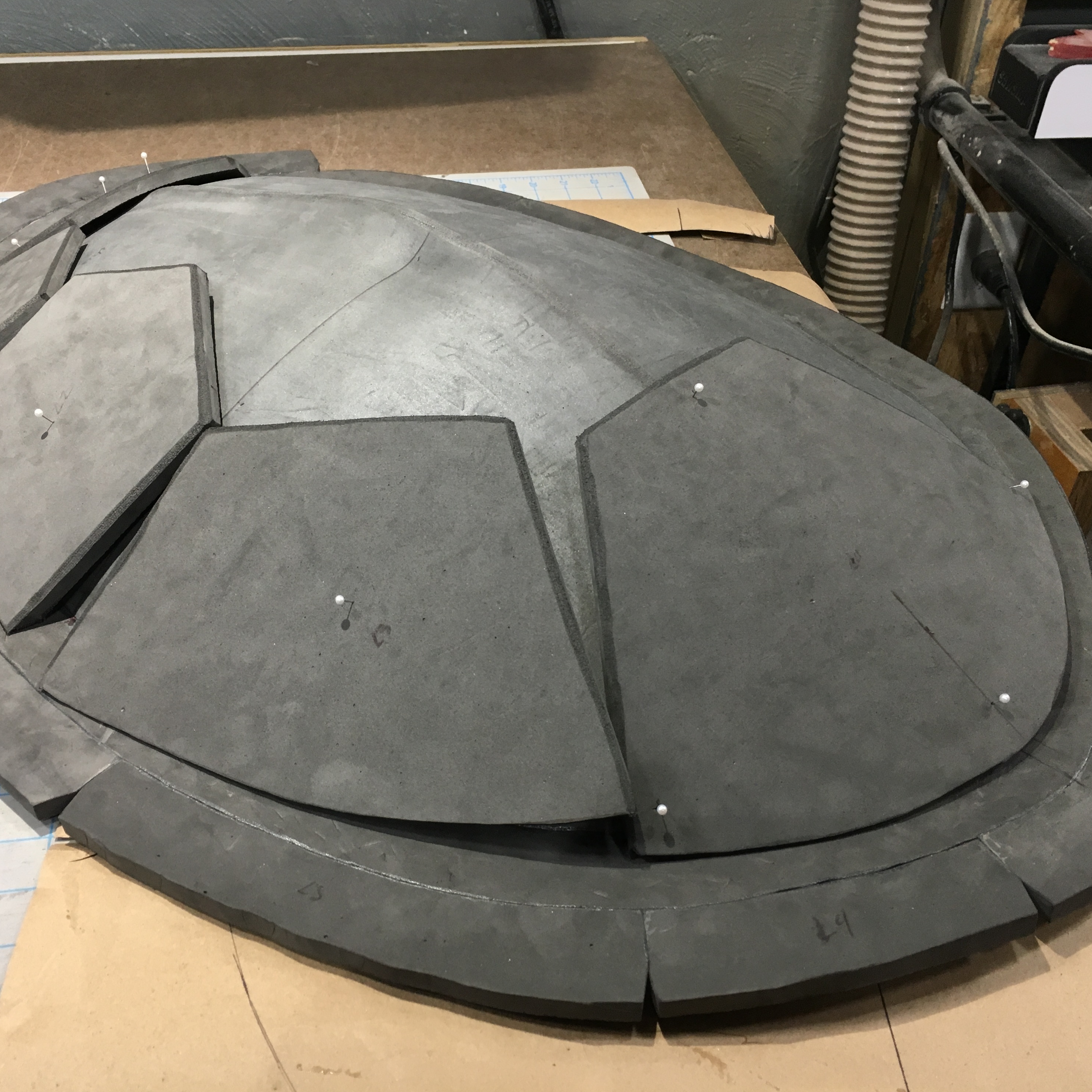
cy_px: 540
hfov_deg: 47.2
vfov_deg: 47.2
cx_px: 507
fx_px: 1249
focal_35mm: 35
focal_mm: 4.15
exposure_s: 1/30
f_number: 2.2
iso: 40
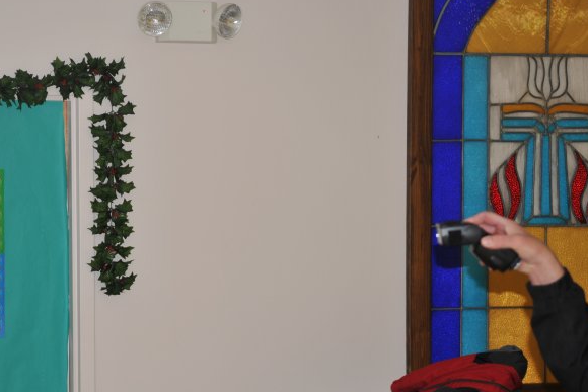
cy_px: 240
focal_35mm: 114
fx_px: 1857
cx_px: 193
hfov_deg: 17.9
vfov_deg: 12.1
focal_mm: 55
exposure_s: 1/60
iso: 200
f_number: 3.5
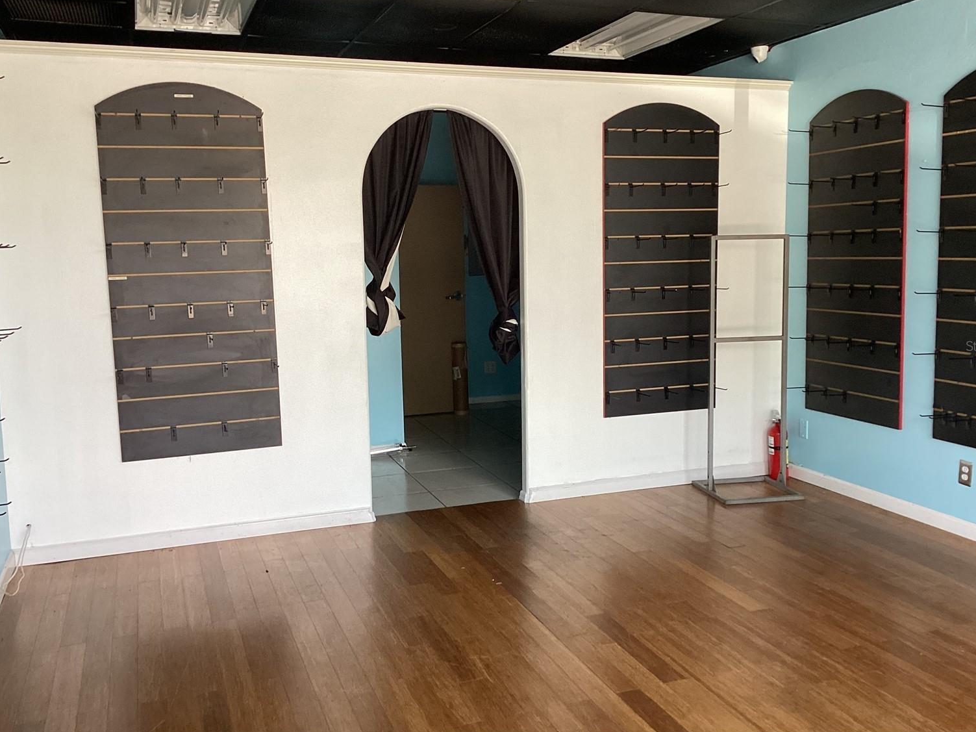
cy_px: 346
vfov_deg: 42.9
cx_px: 508
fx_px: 930
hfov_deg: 55.3
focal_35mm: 33
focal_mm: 3.3
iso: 100
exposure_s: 1/60
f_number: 2.4
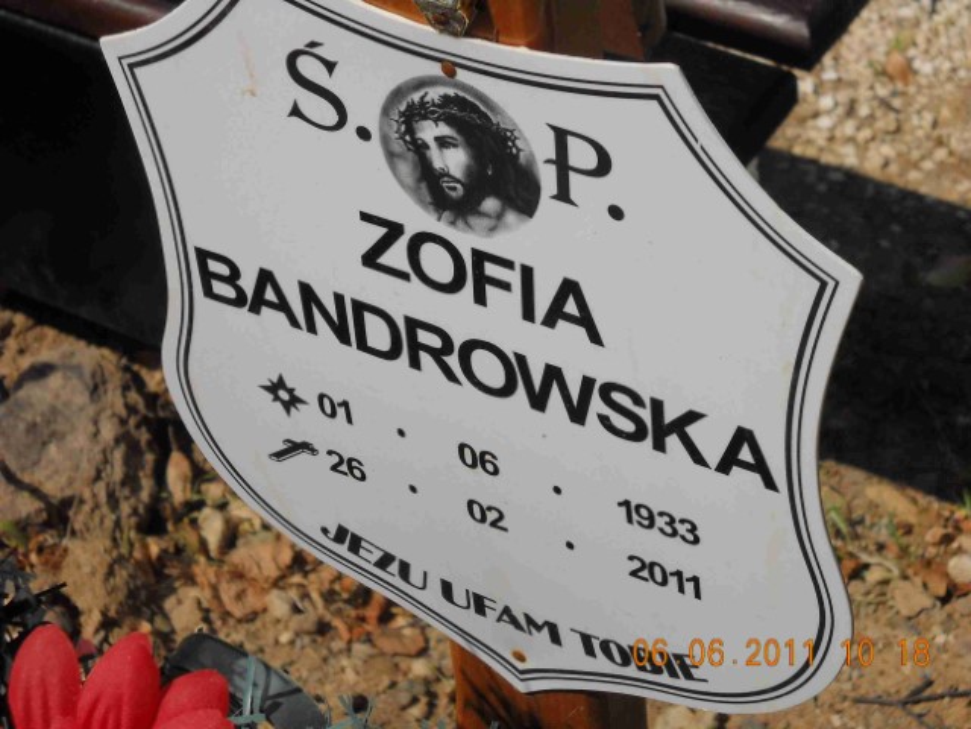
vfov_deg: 14.1
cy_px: 364
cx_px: 486
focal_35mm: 105
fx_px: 2945
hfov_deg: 18.7
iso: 64
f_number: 9.4
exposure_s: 1/337
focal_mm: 17.48
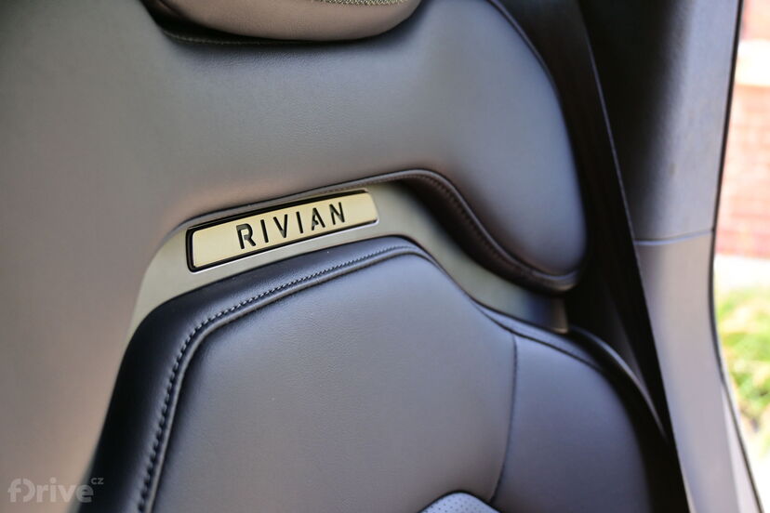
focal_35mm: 47
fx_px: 1011
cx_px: 385
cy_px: 256
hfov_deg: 41.7
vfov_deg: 28.5
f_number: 5
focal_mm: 31.5
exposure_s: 1/80
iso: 400
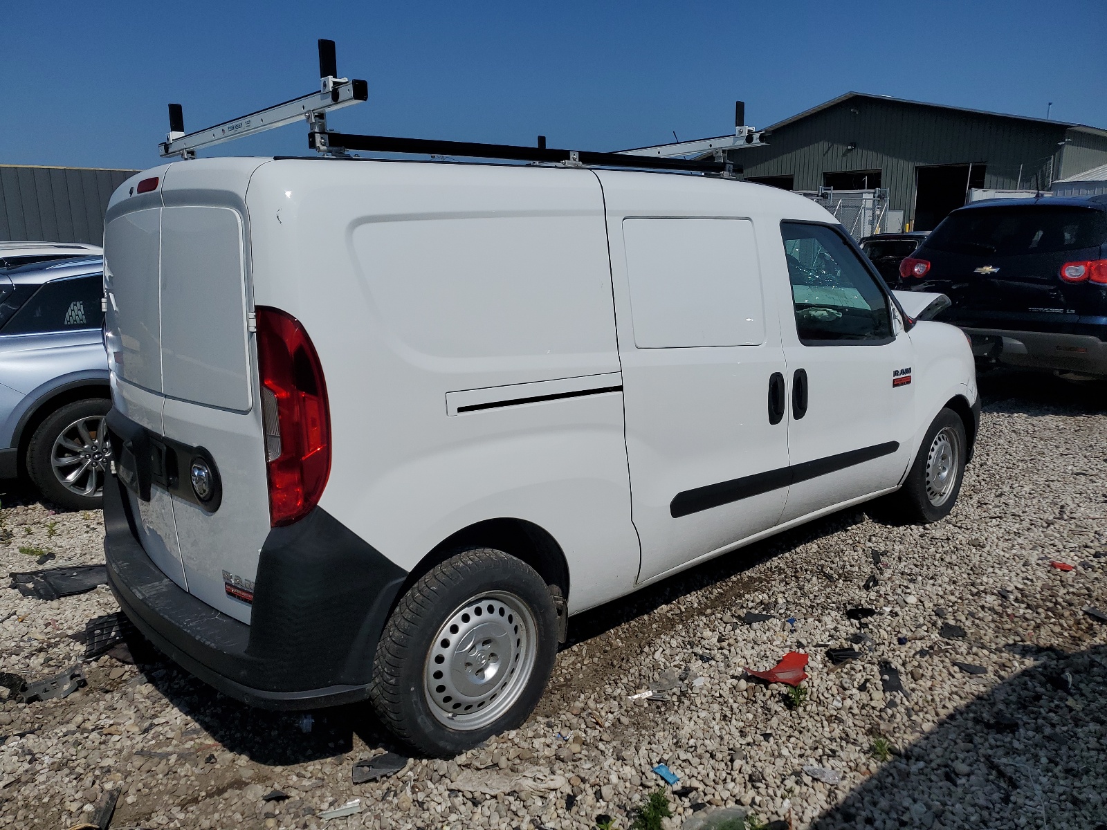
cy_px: 415
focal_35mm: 26
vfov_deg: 53.1
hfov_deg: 67.3
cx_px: 554
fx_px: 831
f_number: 1.5
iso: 50
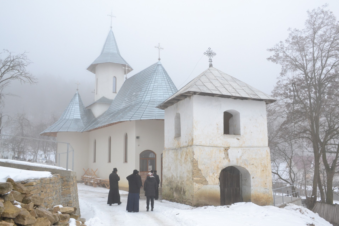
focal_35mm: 33
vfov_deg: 40.0
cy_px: 113
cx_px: 170
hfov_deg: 57.2
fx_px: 311
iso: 800
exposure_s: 1/100
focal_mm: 22
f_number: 13
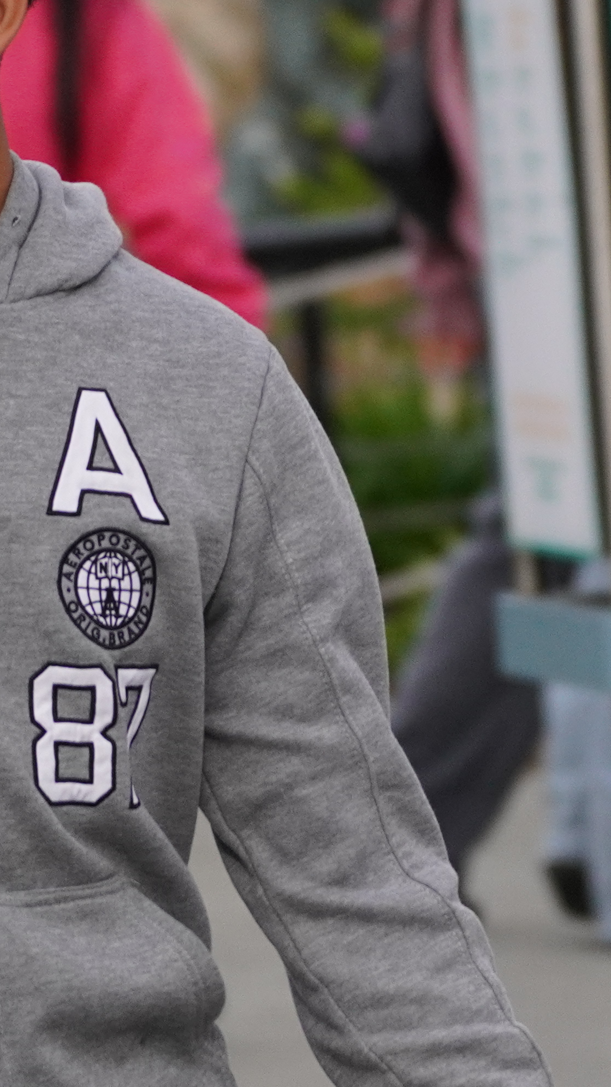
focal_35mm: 735
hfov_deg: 1.7
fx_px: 21155
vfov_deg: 2.9
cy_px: 202
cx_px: 1125
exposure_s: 1/1600
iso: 800
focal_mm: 155
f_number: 5.6
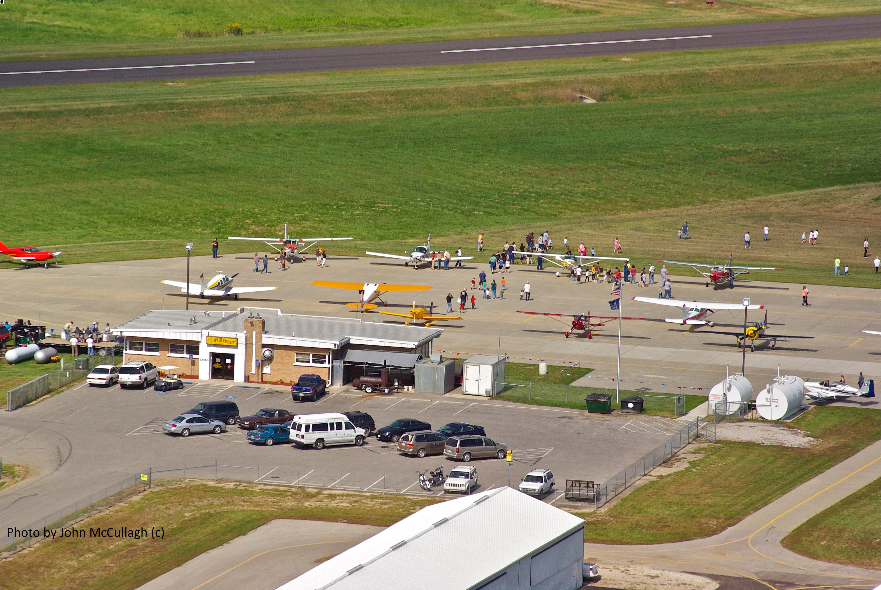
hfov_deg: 6.9
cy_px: 295
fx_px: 7350
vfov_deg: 4.6
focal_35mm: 300
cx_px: 440
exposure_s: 1/750
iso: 400
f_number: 11
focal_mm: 200
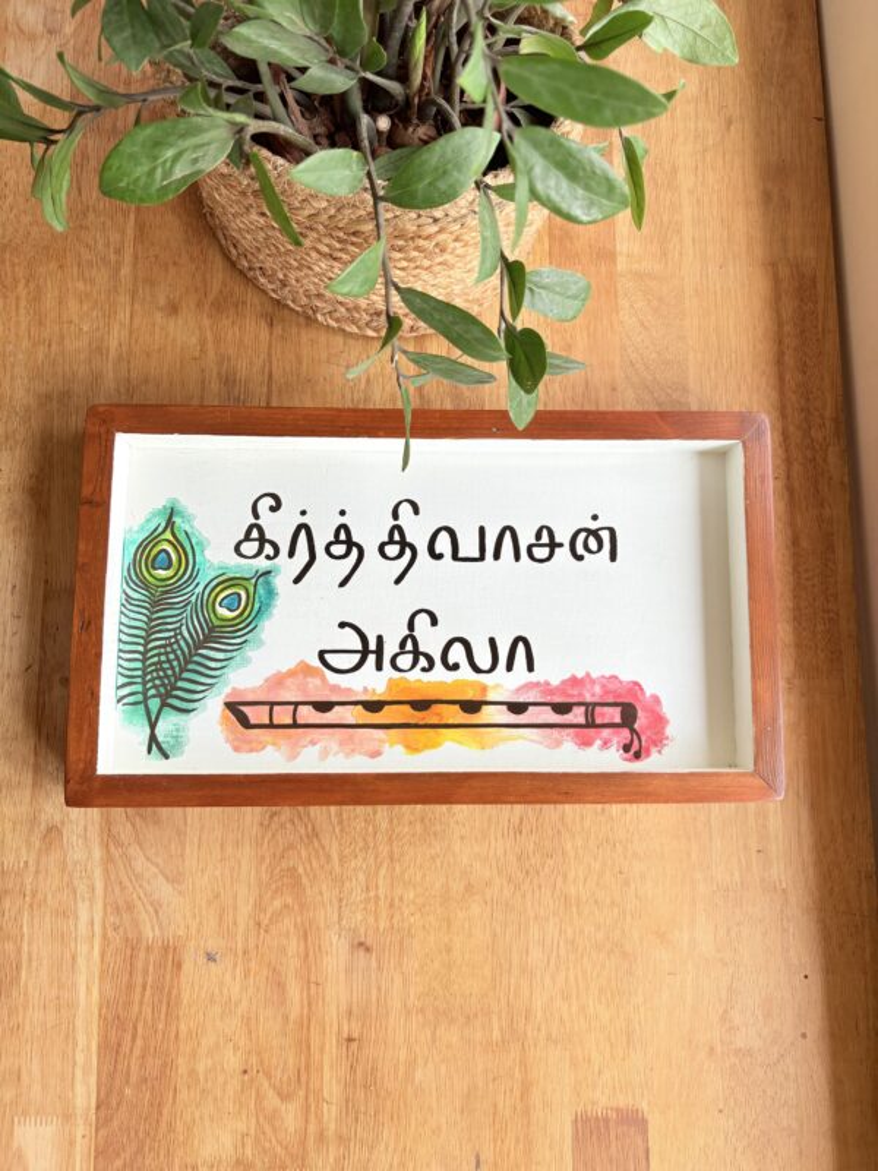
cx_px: 439
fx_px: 879
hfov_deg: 53.1
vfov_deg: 67.3
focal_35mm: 26
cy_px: 586
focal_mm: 5.96
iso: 40
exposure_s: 1/285
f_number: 1.6
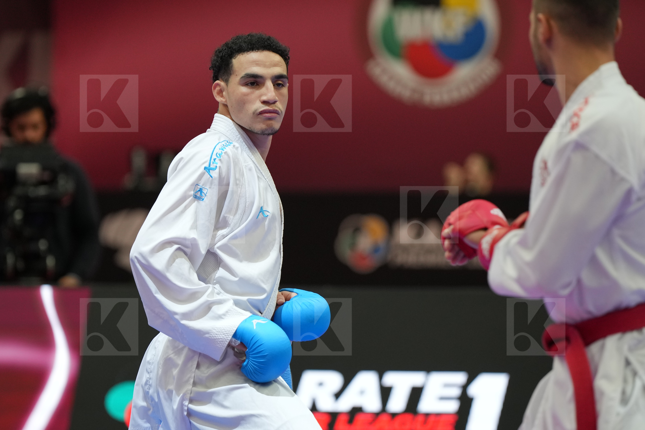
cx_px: 322
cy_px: 215
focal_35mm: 240
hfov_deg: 8.6
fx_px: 4299
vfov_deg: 5.7
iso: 1250
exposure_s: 1/1000
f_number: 2.8
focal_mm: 160
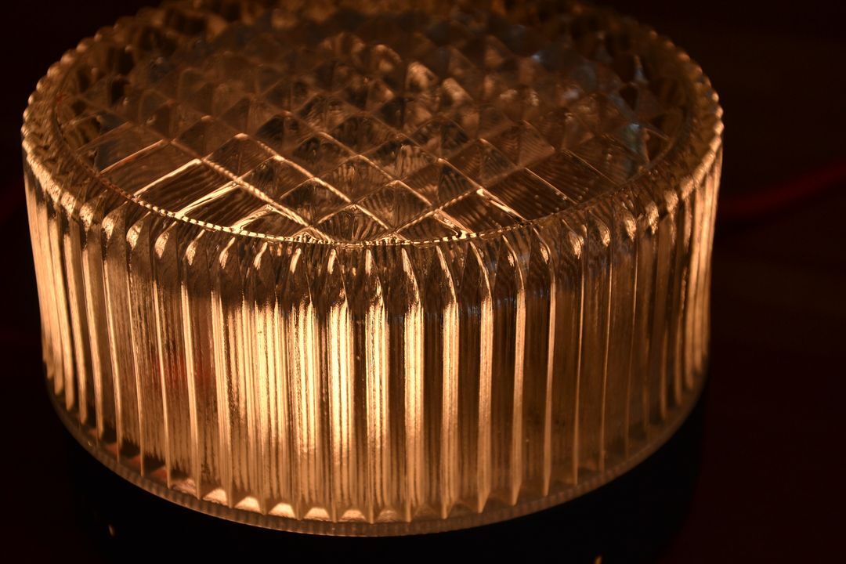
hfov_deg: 21.9
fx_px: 2185
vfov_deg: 14.7
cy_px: 282
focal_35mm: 93
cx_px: 423
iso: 250
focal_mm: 62
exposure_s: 1/500
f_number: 5.6
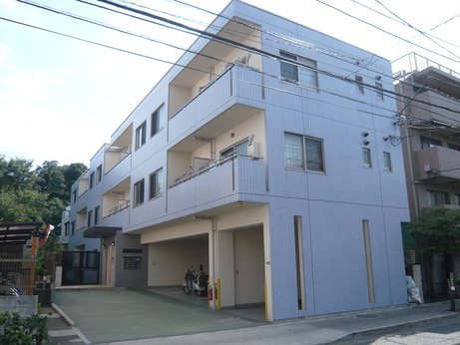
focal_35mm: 28
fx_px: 372
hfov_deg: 63.4
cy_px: 172
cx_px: 230
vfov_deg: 49.8
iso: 100
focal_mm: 4.6
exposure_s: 1/800
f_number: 2.8
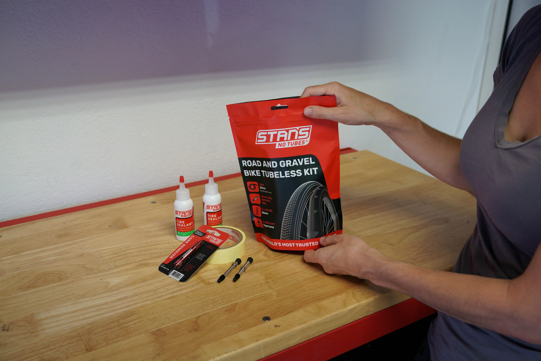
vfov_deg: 37.9
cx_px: 270
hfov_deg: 54.4
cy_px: 180
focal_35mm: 35
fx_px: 526
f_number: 4
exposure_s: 1/400
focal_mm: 35
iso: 400
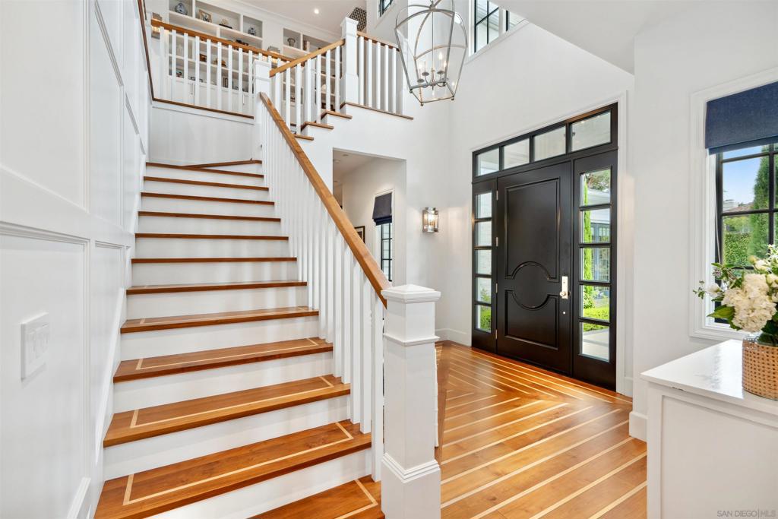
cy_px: 260
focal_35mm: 16
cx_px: 389
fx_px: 346
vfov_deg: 73.8
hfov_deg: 96.7
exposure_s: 1/8
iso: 100
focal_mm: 16
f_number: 5.6
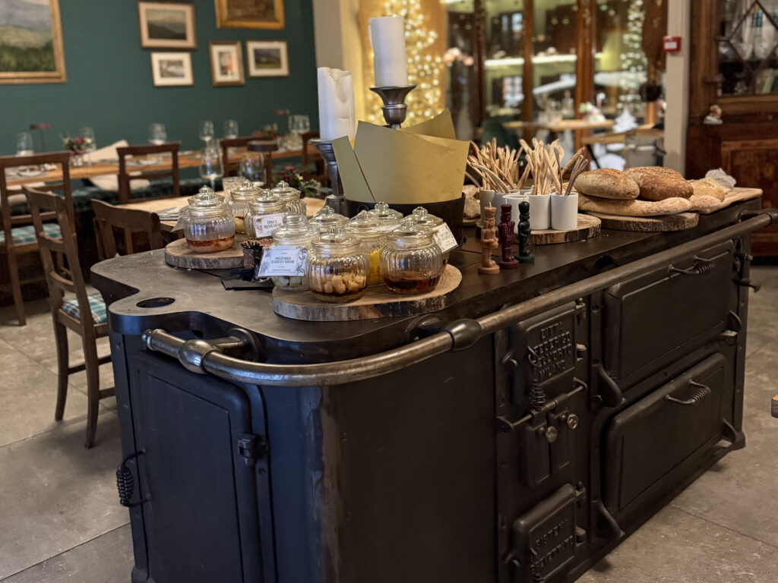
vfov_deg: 56.8
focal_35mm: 24
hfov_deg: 71.6
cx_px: 389
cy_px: 292
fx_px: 539
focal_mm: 6.76
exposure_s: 1/20000
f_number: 1.78
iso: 64
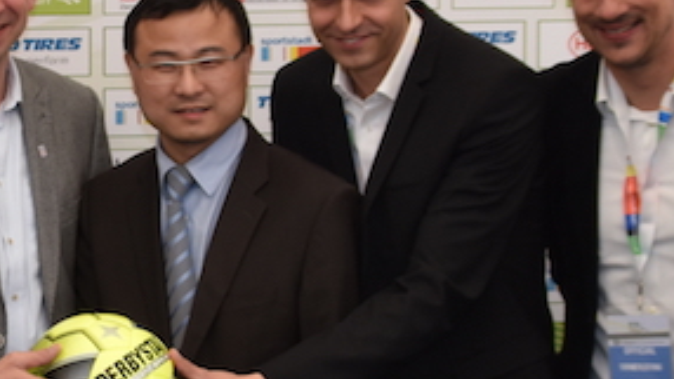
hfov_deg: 17.0
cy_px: 95
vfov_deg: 9.8
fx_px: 2217
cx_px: 24
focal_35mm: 124
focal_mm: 22
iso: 320
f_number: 4
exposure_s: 1/60
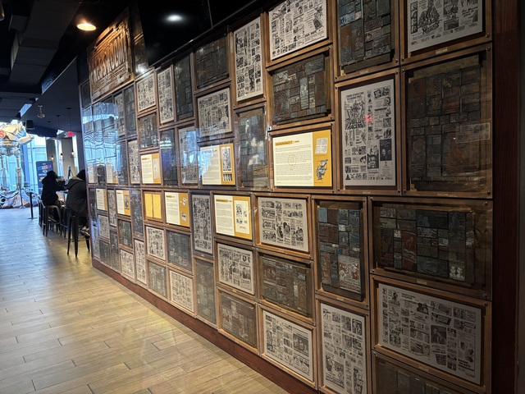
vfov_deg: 53.1
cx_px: 262
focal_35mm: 26
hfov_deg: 67.3
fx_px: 394
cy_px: 197
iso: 500
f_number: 1.6
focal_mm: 5.96
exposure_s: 1/40
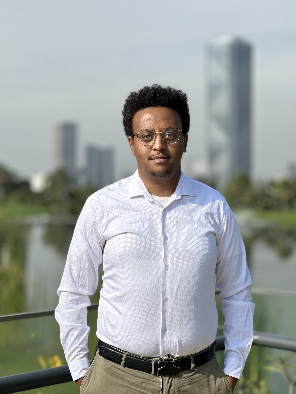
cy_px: 197
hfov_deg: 19.1
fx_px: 878
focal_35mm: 77
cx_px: 148
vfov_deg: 25.3
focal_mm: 9
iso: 32
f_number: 2.8
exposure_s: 1/840
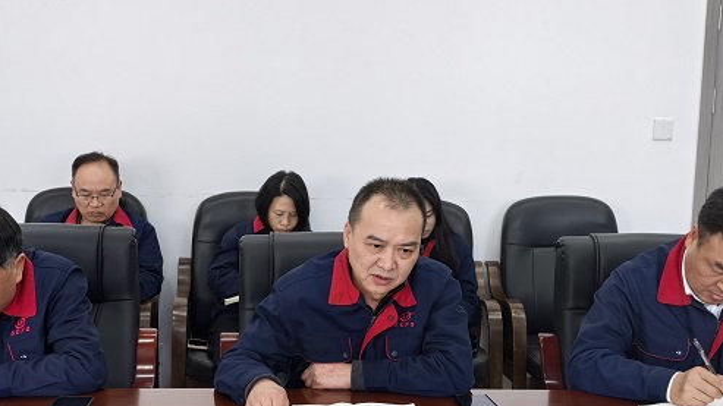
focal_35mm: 57
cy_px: 305
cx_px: 345
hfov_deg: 36.6
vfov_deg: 20.9
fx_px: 1092
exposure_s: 1/50
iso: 250
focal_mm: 5.75
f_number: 4
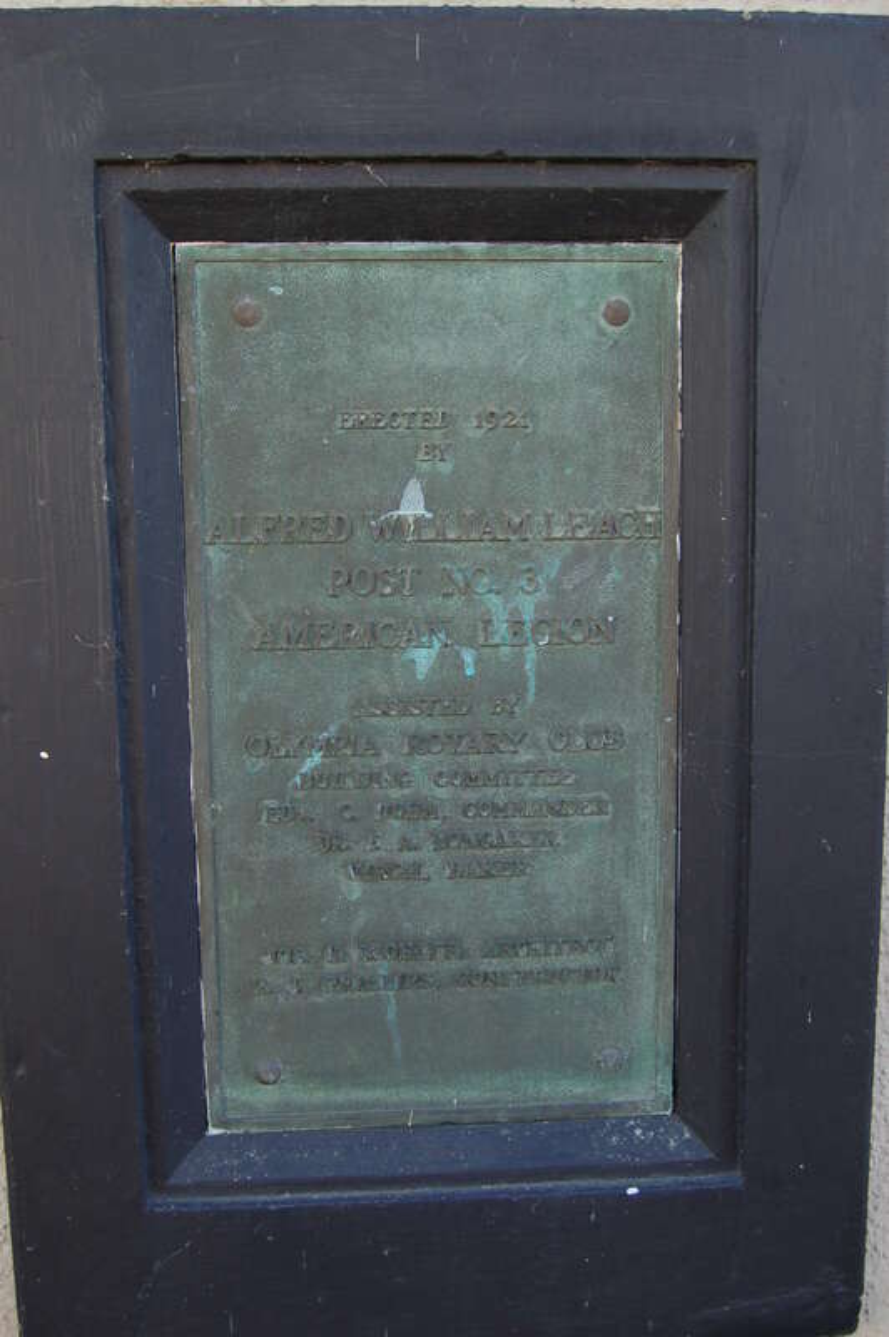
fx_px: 1447
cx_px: 444
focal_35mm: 39
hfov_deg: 34.2
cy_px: 668
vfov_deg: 49.6
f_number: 5.6
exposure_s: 1/125
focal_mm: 26
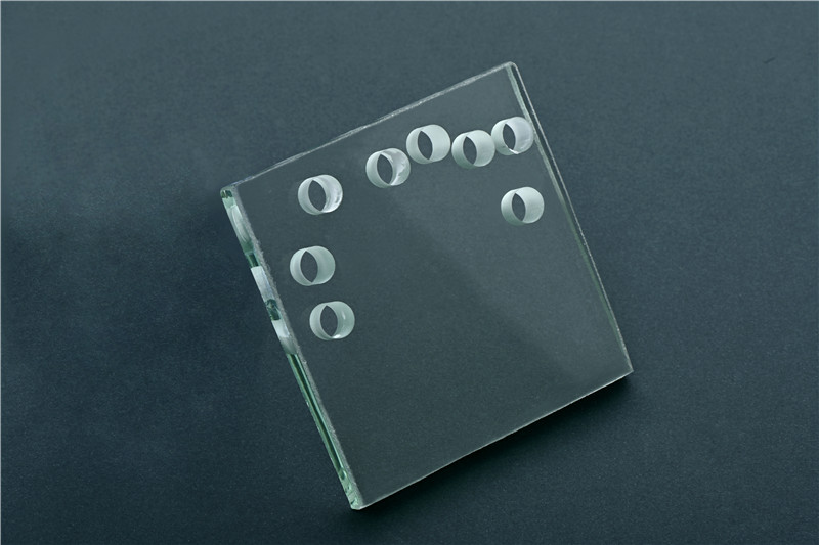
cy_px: 272
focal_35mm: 105
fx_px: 2388
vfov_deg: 13.0
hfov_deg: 19.5
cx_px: 410
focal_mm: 105
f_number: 20
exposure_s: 1/125
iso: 64
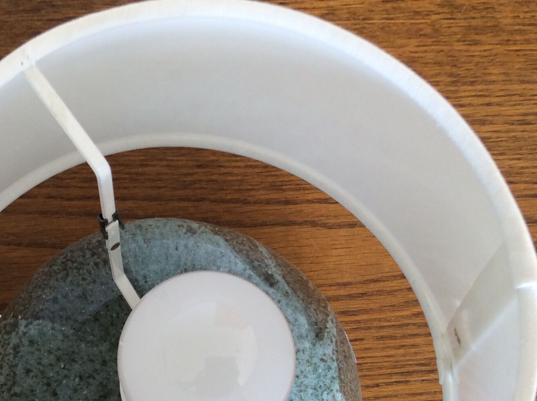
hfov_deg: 30.6
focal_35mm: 63
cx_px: 183
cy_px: 293
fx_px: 976
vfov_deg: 23.0
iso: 32
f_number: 2.4
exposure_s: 1/25
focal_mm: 3.3
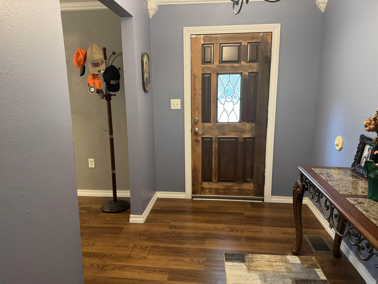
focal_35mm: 24
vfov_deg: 56.8
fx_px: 262
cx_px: 189
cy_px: 142
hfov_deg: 71.6
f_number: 1.78
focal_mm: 6.76
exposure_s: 1/60
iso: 640
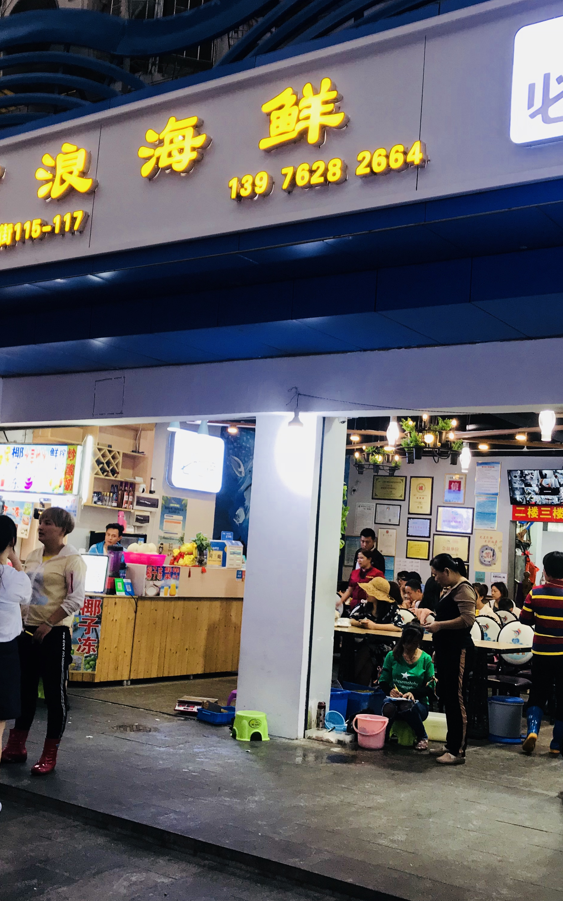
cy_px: 446
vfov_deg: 49.3
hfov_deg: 32.0
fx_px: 982
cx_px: 268
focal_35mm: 40
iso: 32
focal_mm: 3.99
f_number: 1.8
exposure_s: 1/33
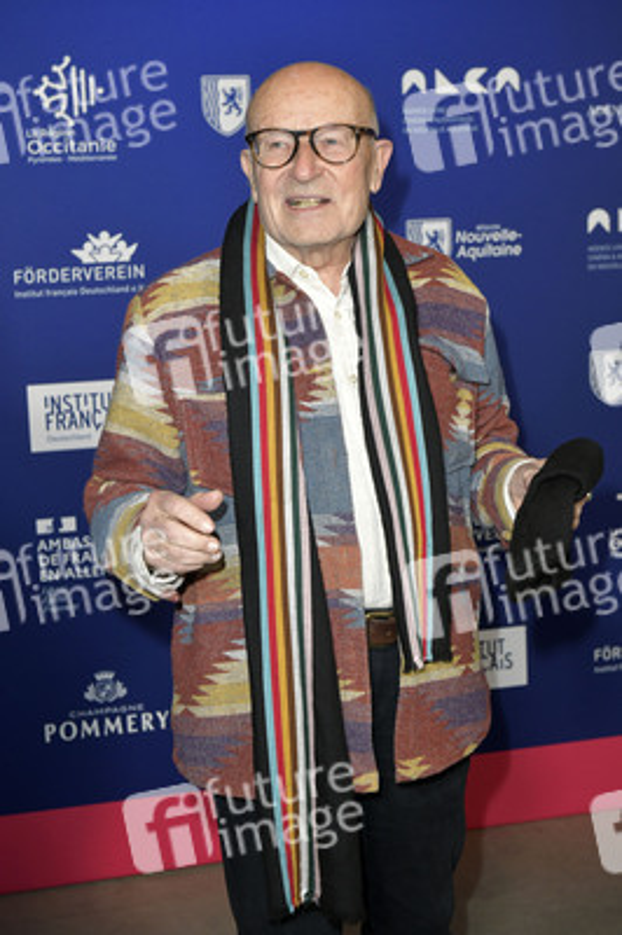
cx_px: 311
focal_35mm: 52
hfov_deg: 25.9
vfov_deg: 38.2
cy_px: 468
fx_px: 1350
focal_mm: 52
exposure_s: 1/200
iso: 2000
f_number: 5.6
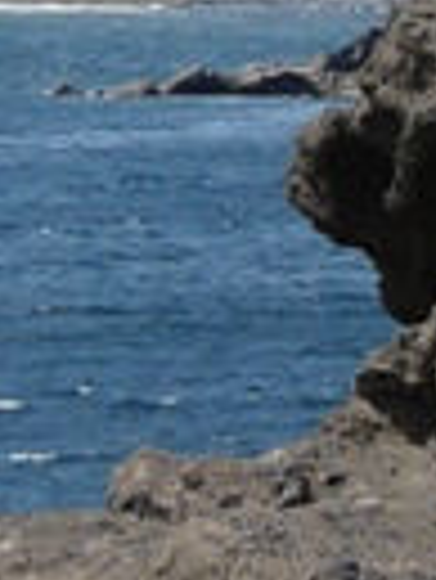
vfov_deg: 2.8
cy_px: -63
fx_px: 11669
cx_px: 294
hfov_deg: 2.1
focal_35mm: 696
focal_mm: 20.2
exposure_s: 1/400
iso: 100
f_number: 5.6
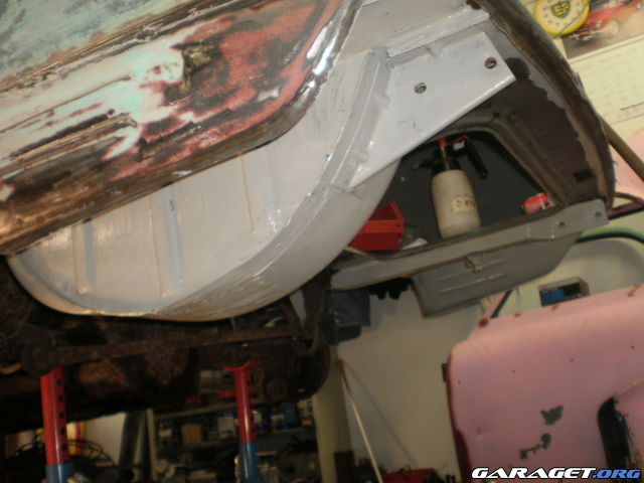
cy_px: 242
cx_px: 322
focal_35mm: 36
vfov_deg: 39.7
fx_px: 670
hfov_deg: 51.4
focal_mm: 6.3
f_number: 3.1
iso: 125
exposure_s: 1/30
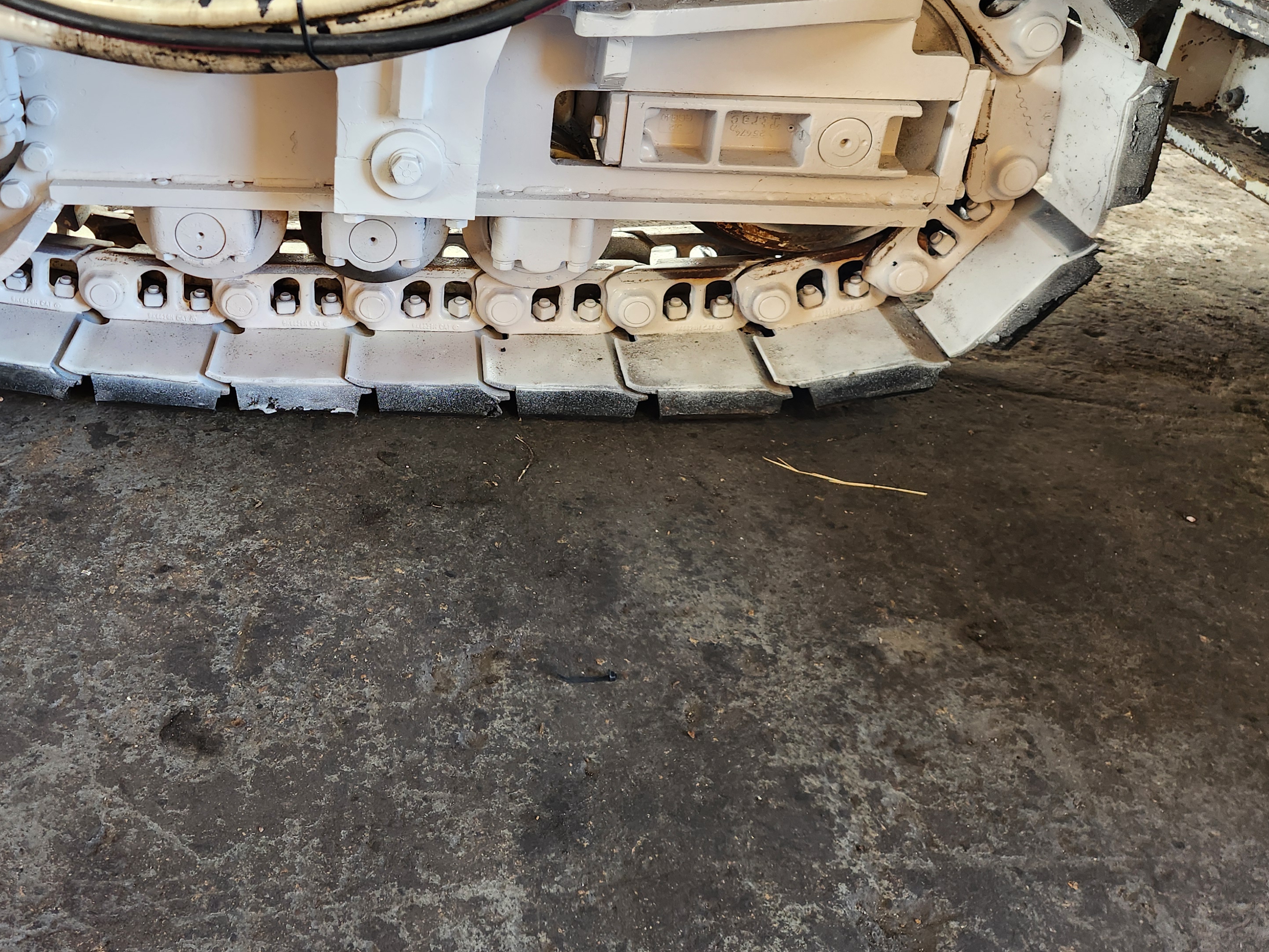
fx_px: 1173
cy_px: 305
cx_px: 409
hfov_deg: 55.5
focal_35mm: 32
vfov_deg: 43.4
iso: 125
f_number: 1.8
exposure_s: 1/180
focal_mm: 5.4
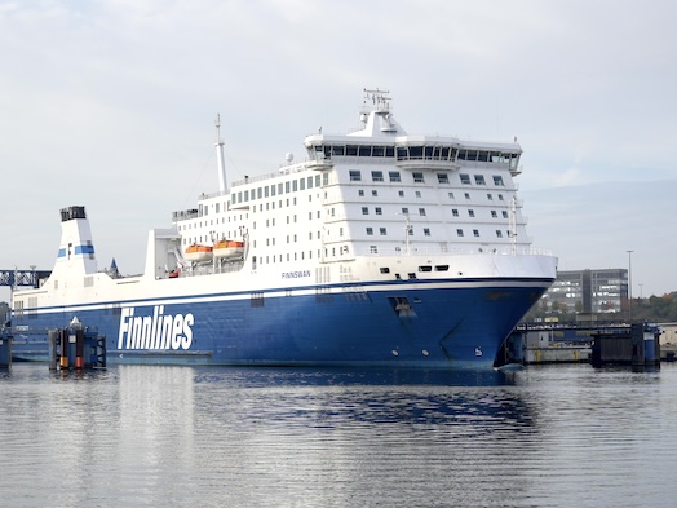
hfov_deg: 34.9
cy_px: 257
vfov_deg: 26.6
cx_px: 313
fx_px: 1076
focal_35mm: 55
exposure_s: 1/1000
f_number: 4
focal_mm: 50
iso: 100
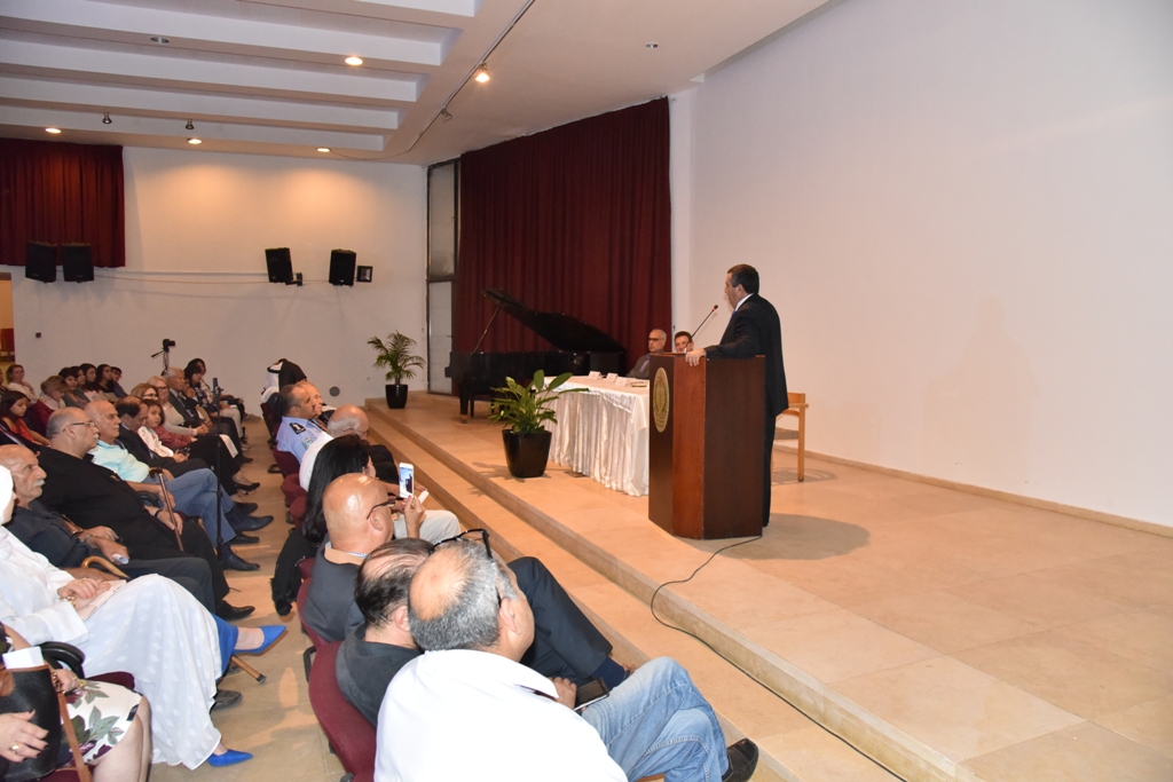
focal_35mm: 24
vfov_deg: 53.1
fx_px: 782
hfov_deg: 73.7
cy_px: 391
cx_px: 586
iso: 3200
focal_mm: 24
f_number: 7.1
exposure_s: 1/80
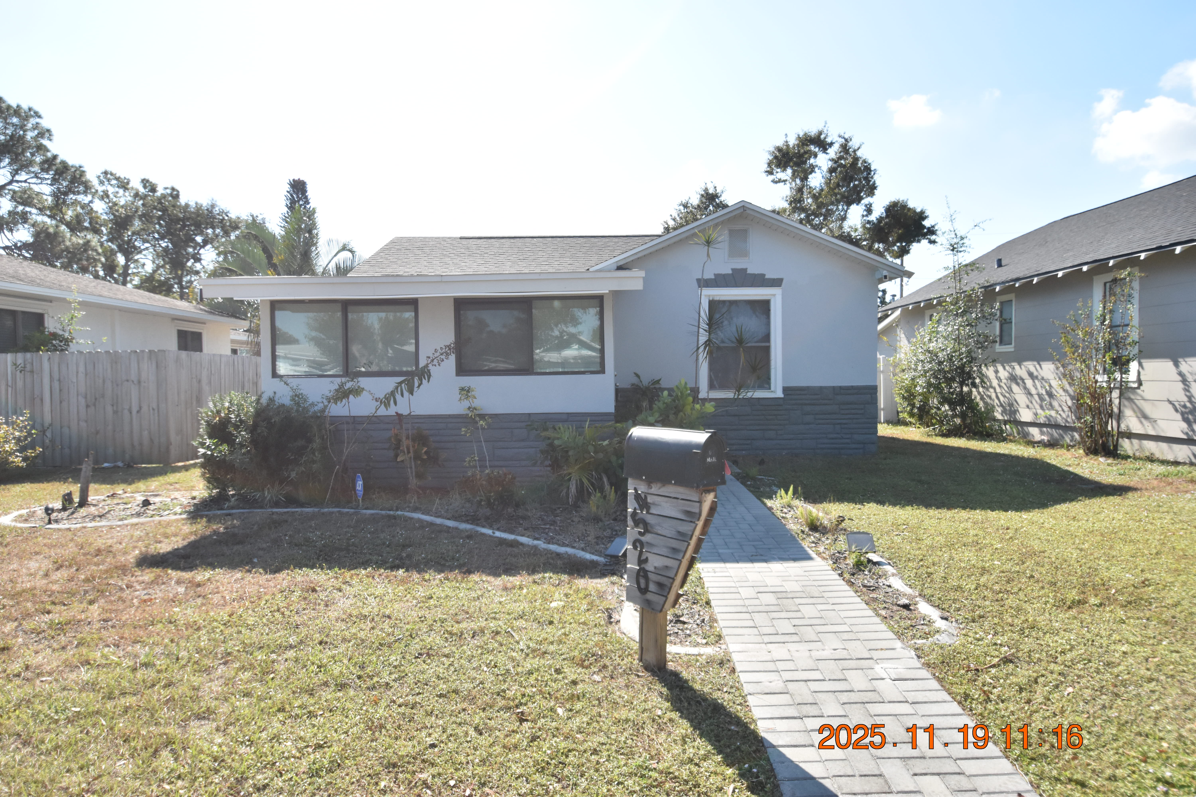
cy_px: 398
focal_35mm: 21
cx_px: 598
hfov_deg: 81.2
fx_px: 698
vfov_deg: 59.5
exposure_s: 1/4000
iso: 800
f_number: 3.8
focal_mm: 14
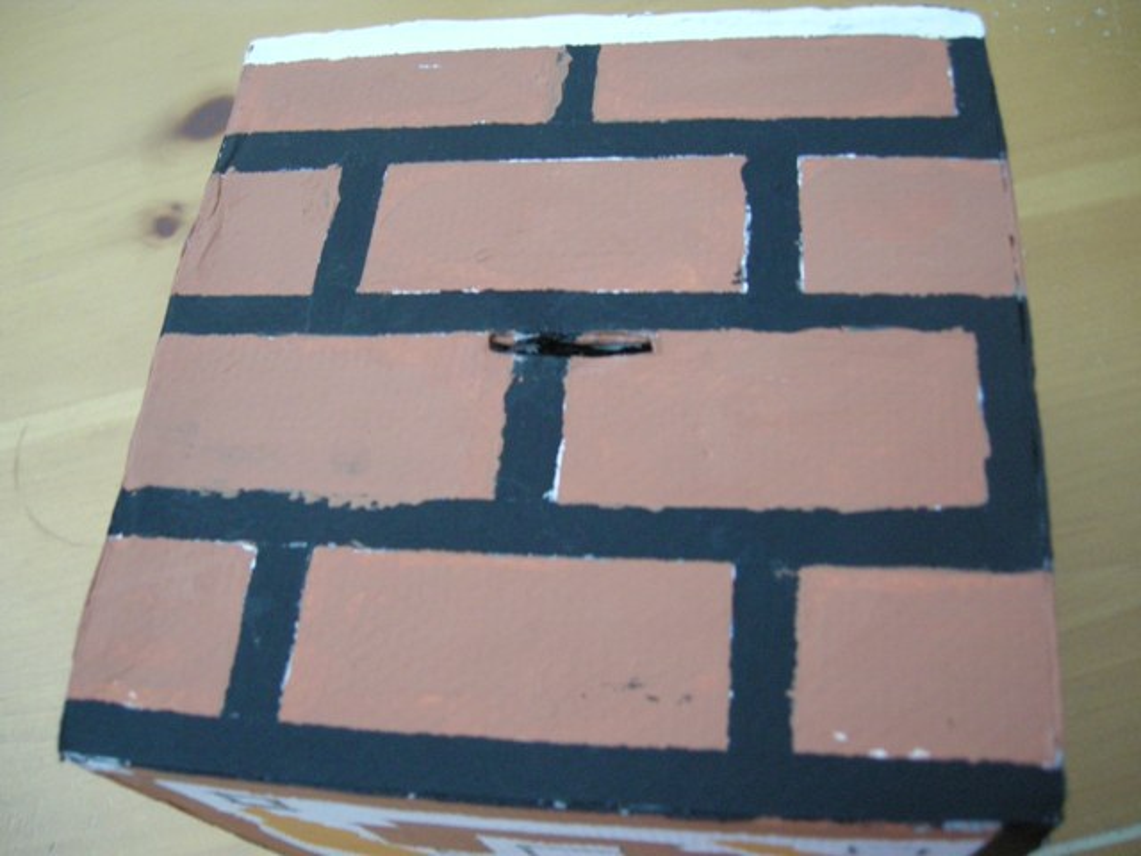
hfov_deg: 51.4
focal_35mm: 36
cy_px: 428
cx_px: 570
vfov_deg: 39.7
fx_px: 1187
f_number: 2.7
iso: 467
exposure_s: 1/8
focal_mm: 7.5
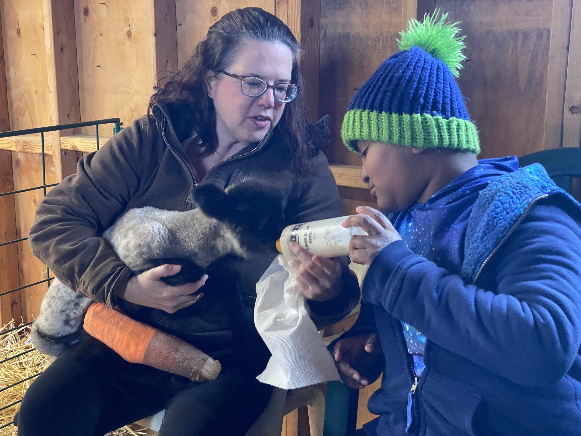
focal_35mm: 52
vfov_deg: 28.0
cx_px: 290
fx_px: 873
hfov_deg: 36.8
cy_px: 218
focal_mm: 6
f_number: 2
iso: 500
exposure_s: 1/40
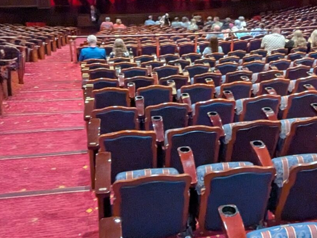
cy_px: 75
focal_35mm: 41
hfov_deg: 44.9
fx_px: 376
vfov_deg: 34.8
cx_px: 215
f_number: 2.2
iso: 1074
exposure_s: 1/15
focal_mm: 1.95
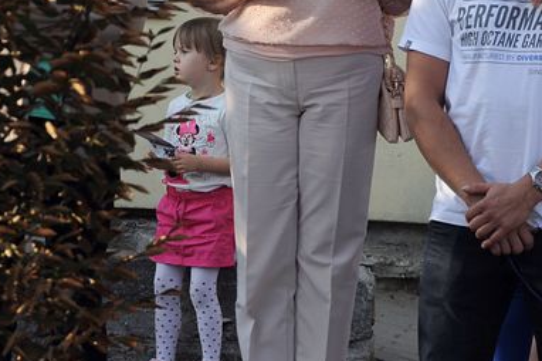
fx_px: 4618
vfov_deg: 4.5
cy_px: 43
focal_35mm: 307
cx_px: 535
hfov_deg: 6.7
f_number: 5.6
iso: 400
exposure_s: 1/500
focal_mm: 92
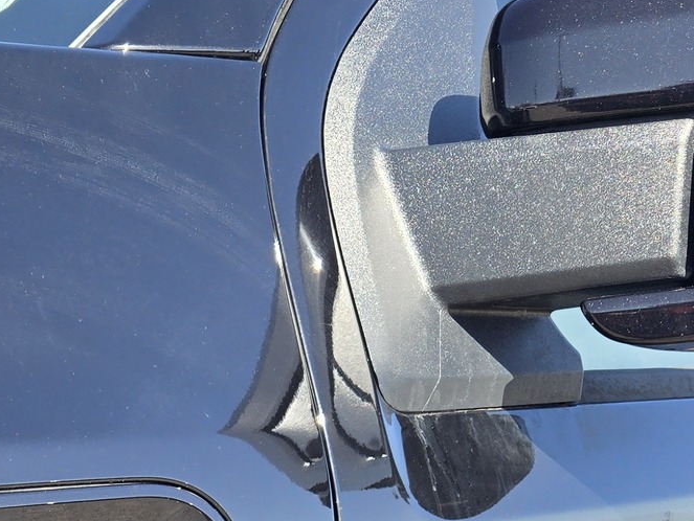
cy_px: 722
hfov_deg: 26.3
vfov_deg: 18.9
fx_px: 1424
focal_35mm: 71
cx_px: 41
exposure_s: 1/480
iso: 25
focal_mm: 5.4
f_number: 1.8
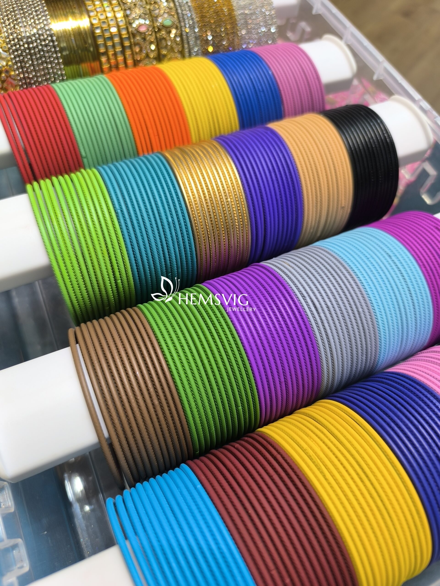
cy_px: 293
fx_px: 390
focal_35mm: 23
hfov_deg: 58.9
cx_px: 220
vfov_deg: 73.9
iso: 160
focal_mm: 6.14
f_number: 1.65
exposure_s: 1/100
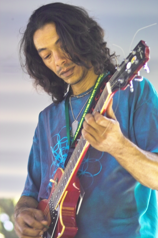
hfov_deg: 7.7
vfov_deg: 11.5
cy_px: 119
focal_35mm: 179
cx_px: 79
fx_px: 1178
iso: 200
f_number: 3.5
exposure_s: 1/125
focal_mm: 105
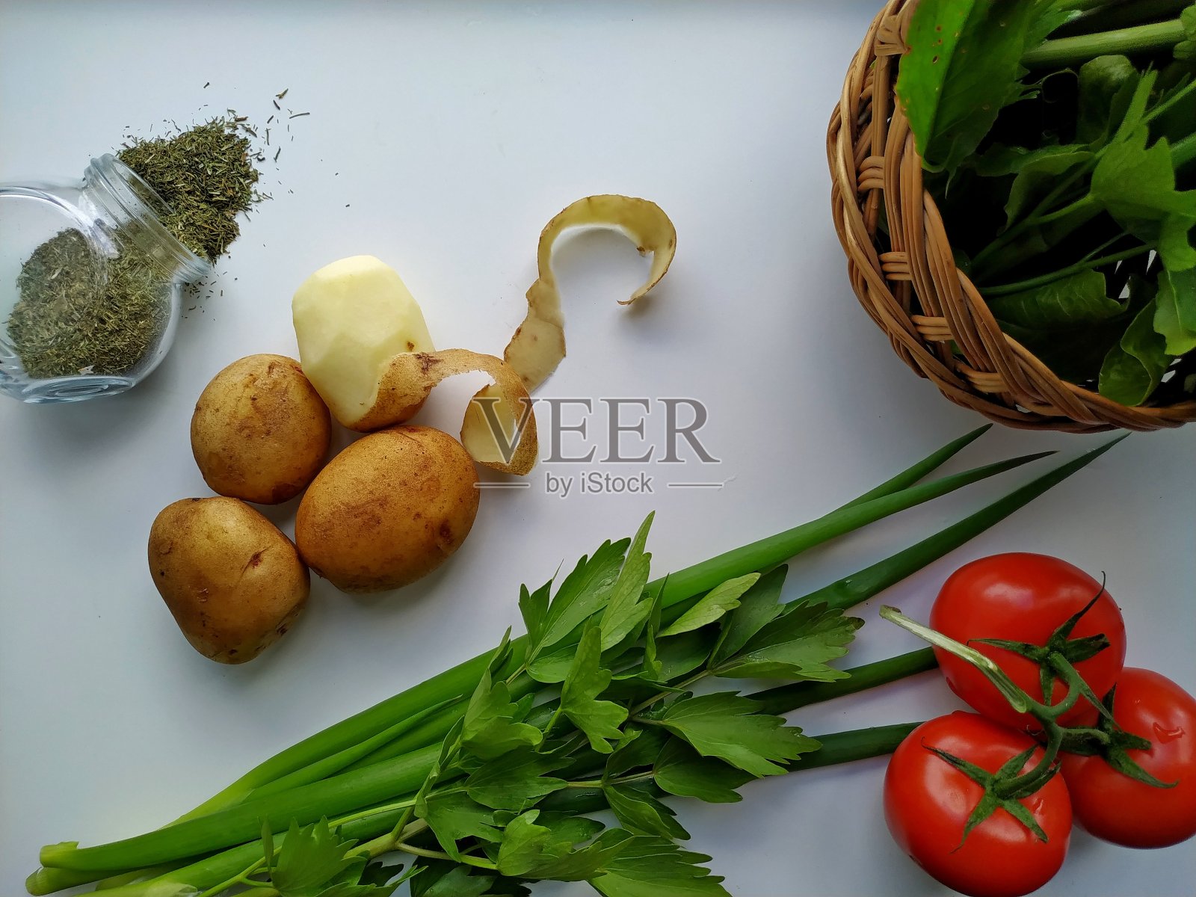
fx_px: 829
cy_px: 448
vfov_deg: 56.8
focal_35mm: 24
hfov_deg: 71.6
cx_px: 598
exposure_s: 1/243
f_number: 1.9
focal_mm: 3.94
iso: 100
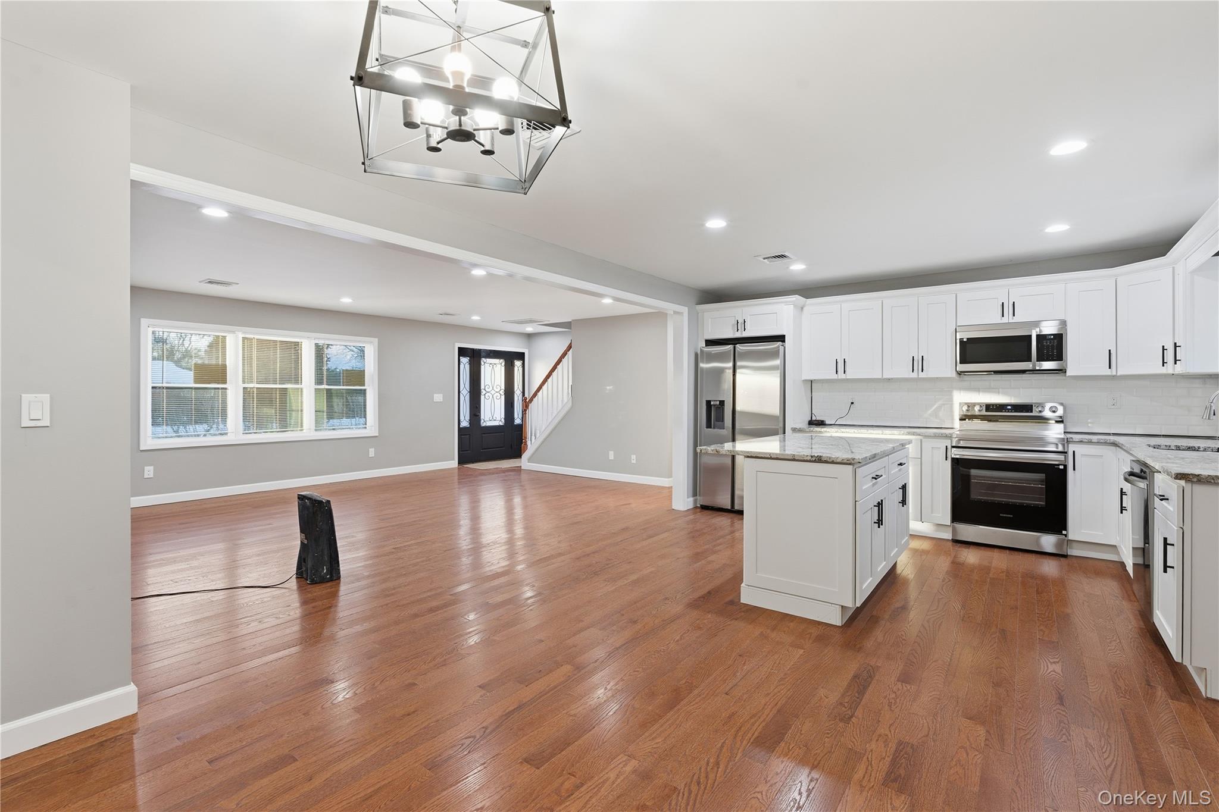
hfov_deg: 95.0
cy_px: 406
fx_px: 559
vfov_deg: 72.0
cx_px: 610
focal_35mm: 16
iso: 100
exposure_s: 1/13
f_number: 8
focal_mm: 16.5
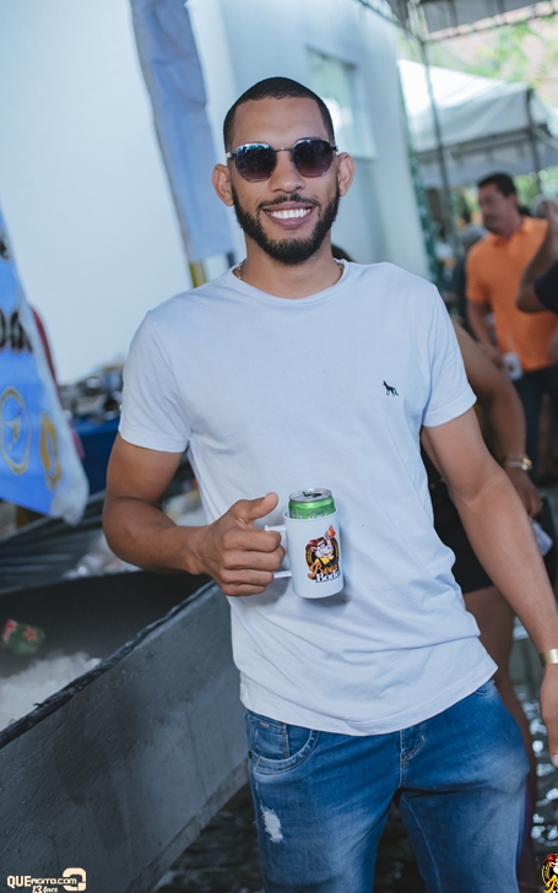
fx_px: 1327
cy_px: 453
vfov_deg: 37.2
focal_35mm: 55
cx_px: 295
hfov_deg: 23.8
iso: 1600
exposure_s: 1/400
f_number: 2.5
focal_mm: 35
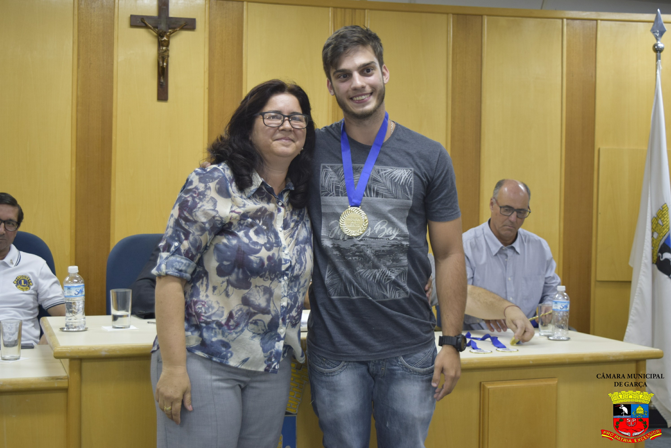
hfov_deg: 37.8
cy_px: 224
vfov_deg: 25.8
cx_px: 336
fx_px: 979
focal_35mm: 52
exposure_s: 1/60
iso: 720
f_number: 4.5
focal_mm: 35
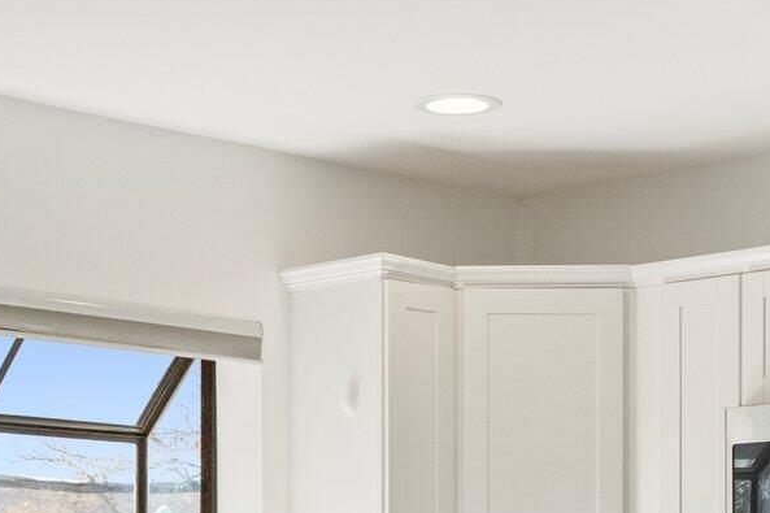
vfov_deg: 12.4
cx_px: 357
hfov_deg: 19.1
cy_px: 649
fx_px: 2288
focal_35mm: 107
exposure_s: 1/250
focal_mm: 31
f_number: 8
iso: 1000
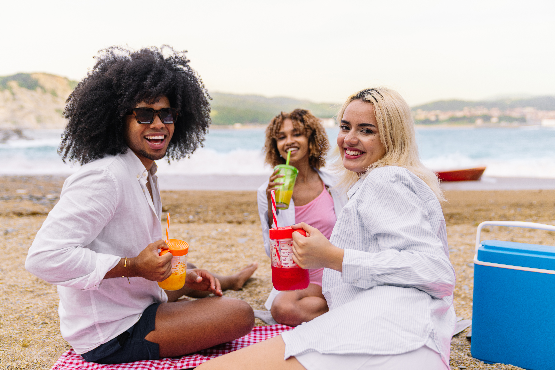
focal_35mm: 32
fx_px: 493
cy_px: 185
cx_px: 278
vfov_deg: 41.1
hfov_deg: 58.7
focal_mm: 32
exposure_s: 1/1250
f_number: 2.8
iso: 200
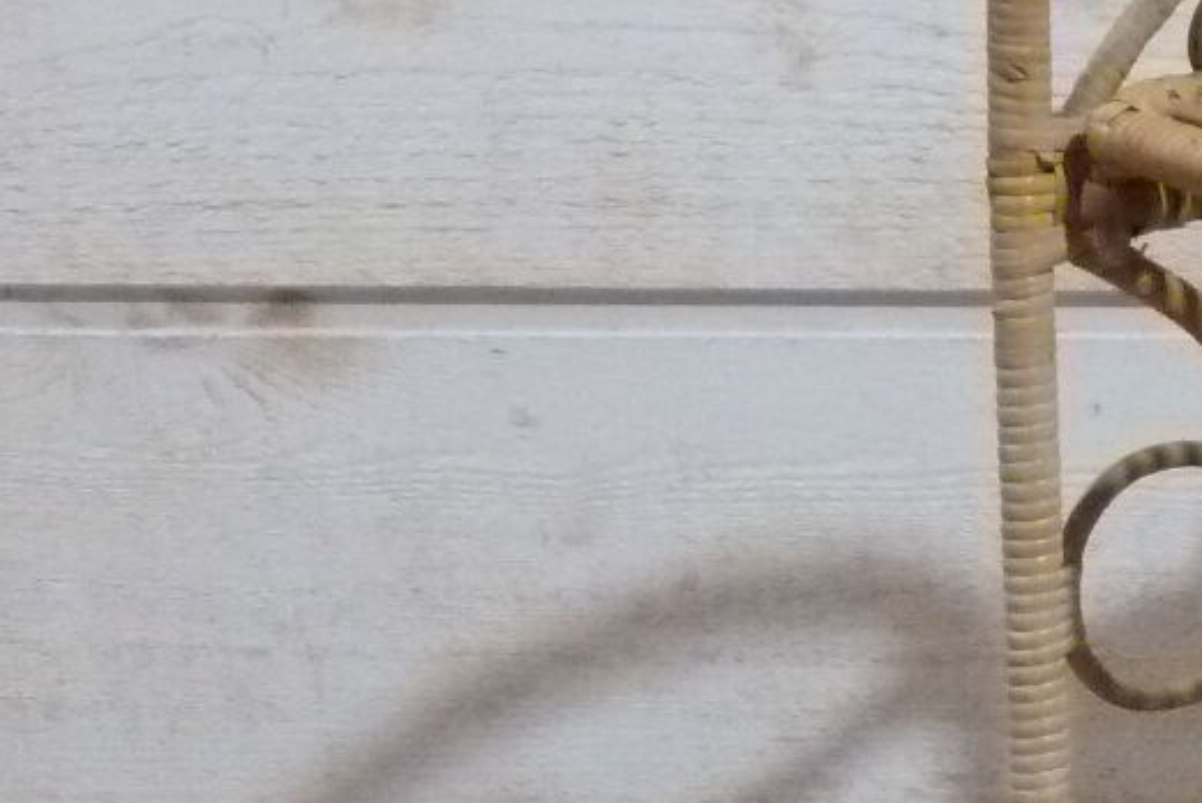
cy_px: 1013
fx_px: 9554
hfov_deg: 7.0
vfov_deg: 4.8
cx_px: 2178
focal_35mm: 286
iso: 800
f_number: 3.4
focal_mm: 12.4
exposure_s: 1/25
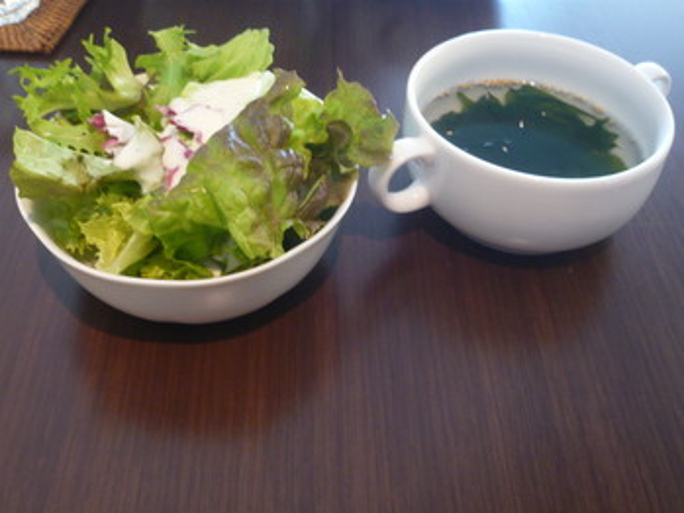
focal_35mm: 38
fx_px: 751
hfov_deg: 49.0
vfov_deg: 37.7
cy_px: 256
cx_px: 342
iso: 200
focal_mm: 6.2
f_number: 3.2
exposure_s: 1/8
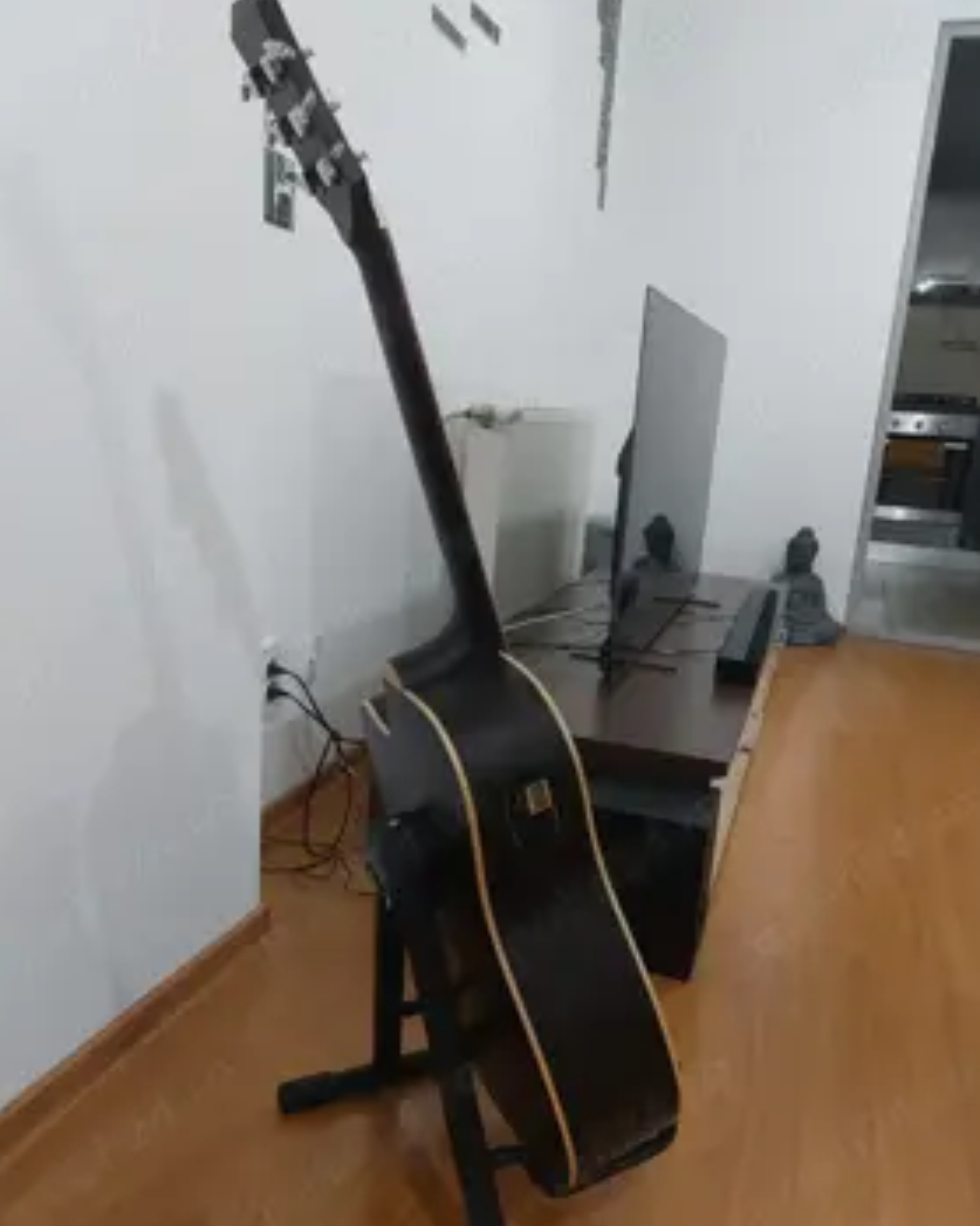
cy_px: 664
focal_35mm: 28
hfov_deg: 51.5
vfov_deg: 62.1
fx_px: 1016
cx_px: 492
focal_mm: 5.23
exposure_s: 1/50
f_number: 1.8
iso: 500
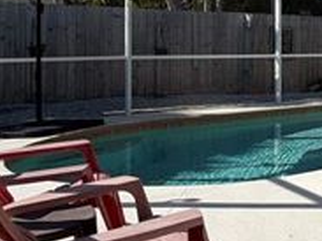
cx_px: 421
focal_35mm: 54
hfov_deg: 28.8
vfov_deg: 26.4
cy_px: 42
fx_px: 502
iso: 20
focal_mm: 2.22
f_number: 2.2
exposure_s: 1/809
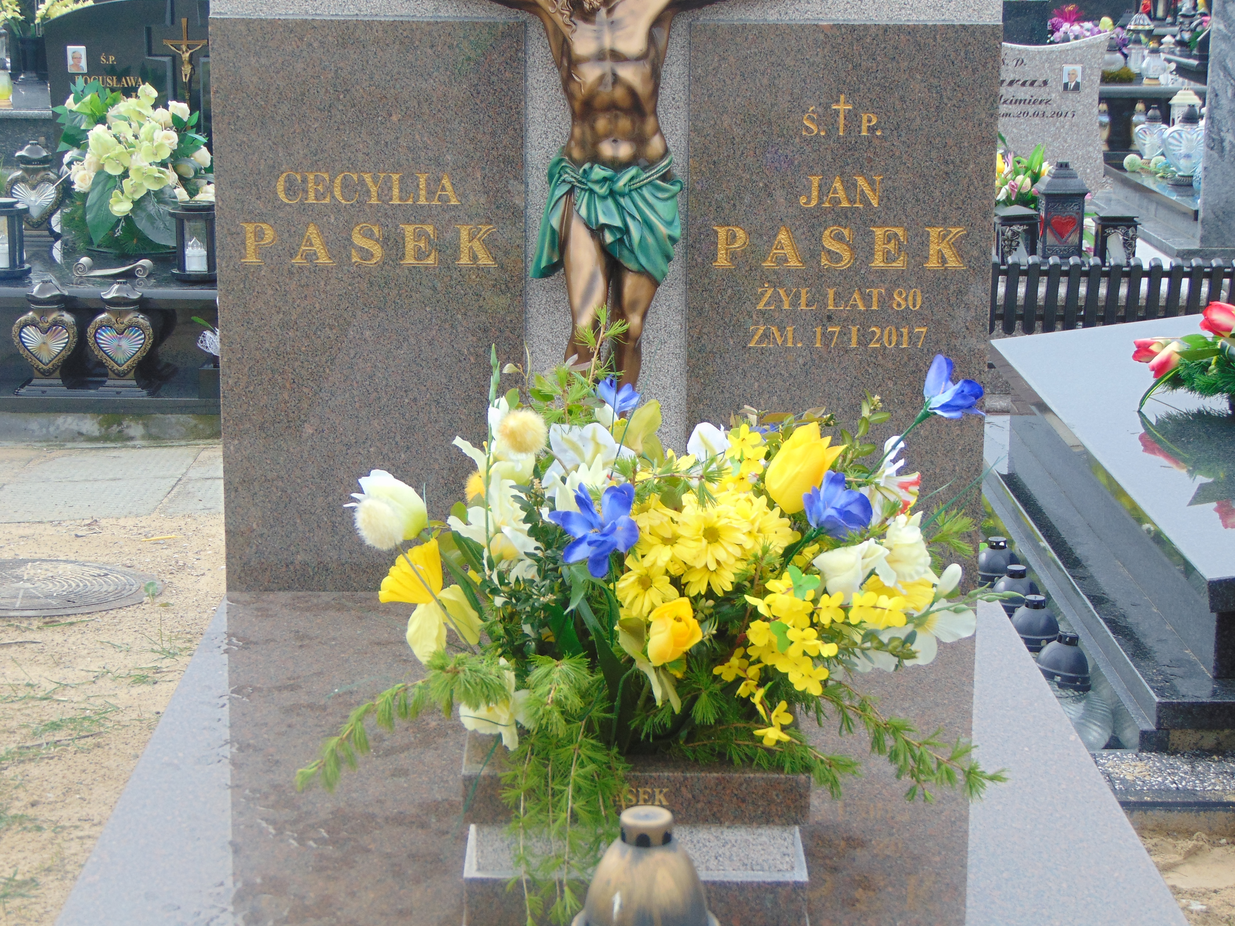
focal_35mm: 73
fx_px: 2604
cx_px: 628
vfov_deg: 20.2
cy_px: 453
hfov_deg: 26.7
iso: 80
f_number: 3.7
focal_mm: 12.8
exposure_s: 1/320
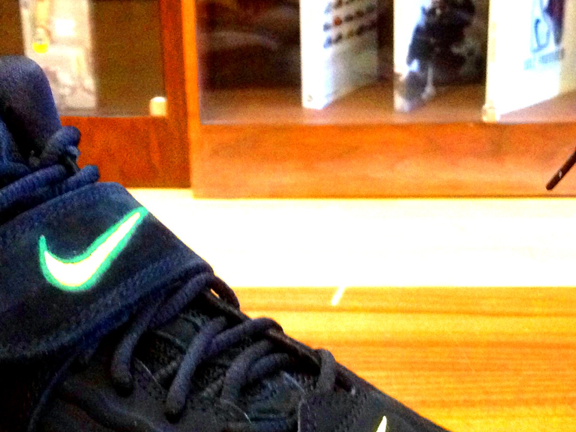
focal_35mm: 97
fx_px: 1614
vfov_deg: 15.2
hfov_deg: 20.1
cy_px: 334
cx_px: 405
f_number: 2.4
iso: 320
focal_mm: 4.28
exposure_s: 1/20
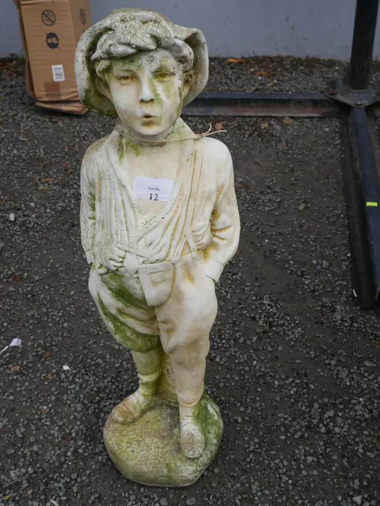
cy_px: 253
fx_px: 585
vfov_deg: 46.8
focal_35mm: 40
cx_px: 190
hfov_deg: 36.0
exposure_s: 1/250
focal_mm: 20
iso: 200
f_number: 7.1
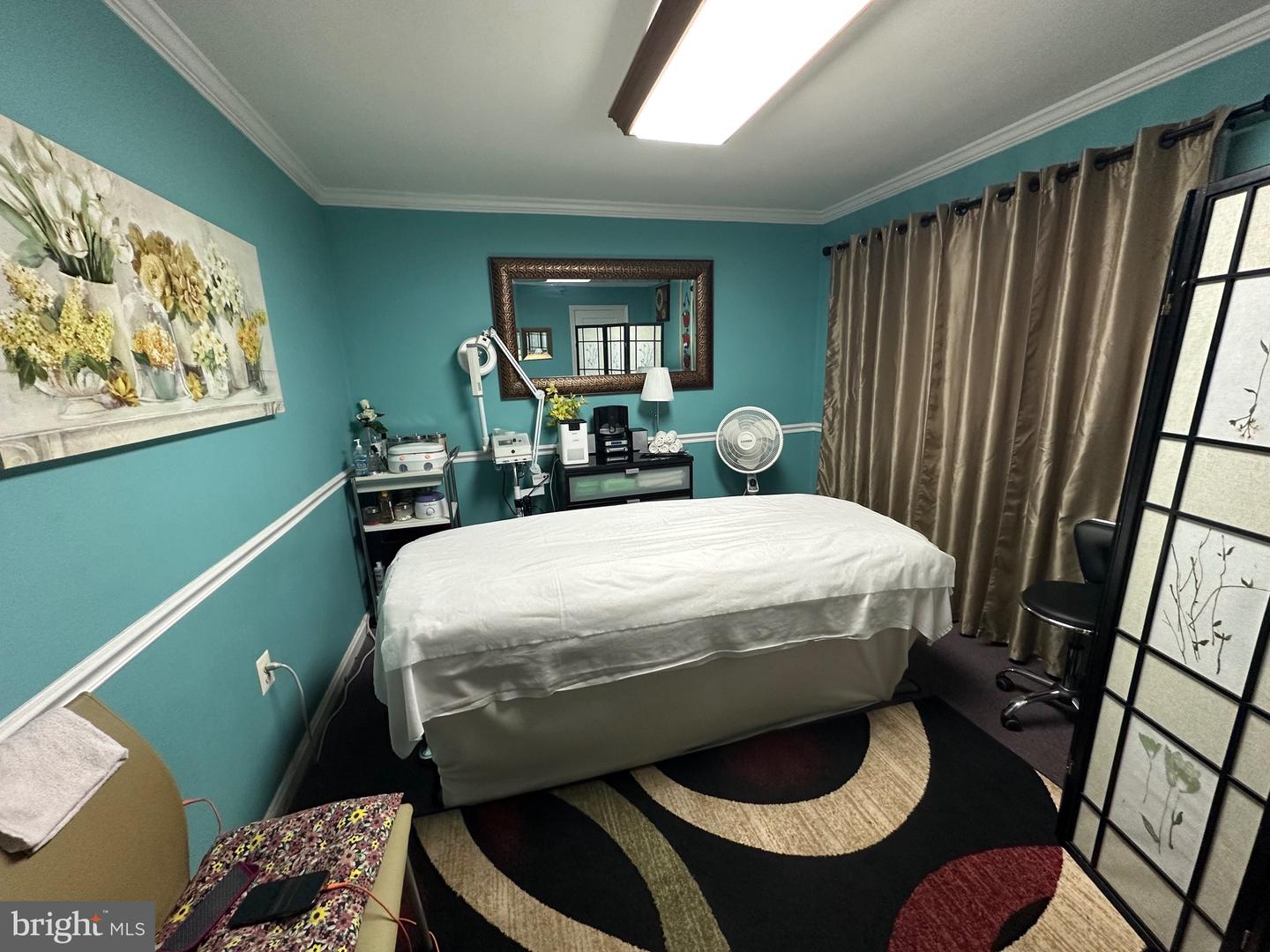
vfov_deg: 85.7
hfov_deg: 102.1
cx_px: 635
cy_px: 476
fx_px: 514
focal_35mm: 14
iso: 200
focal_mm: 2.22
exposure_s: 1/60
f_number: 2.2
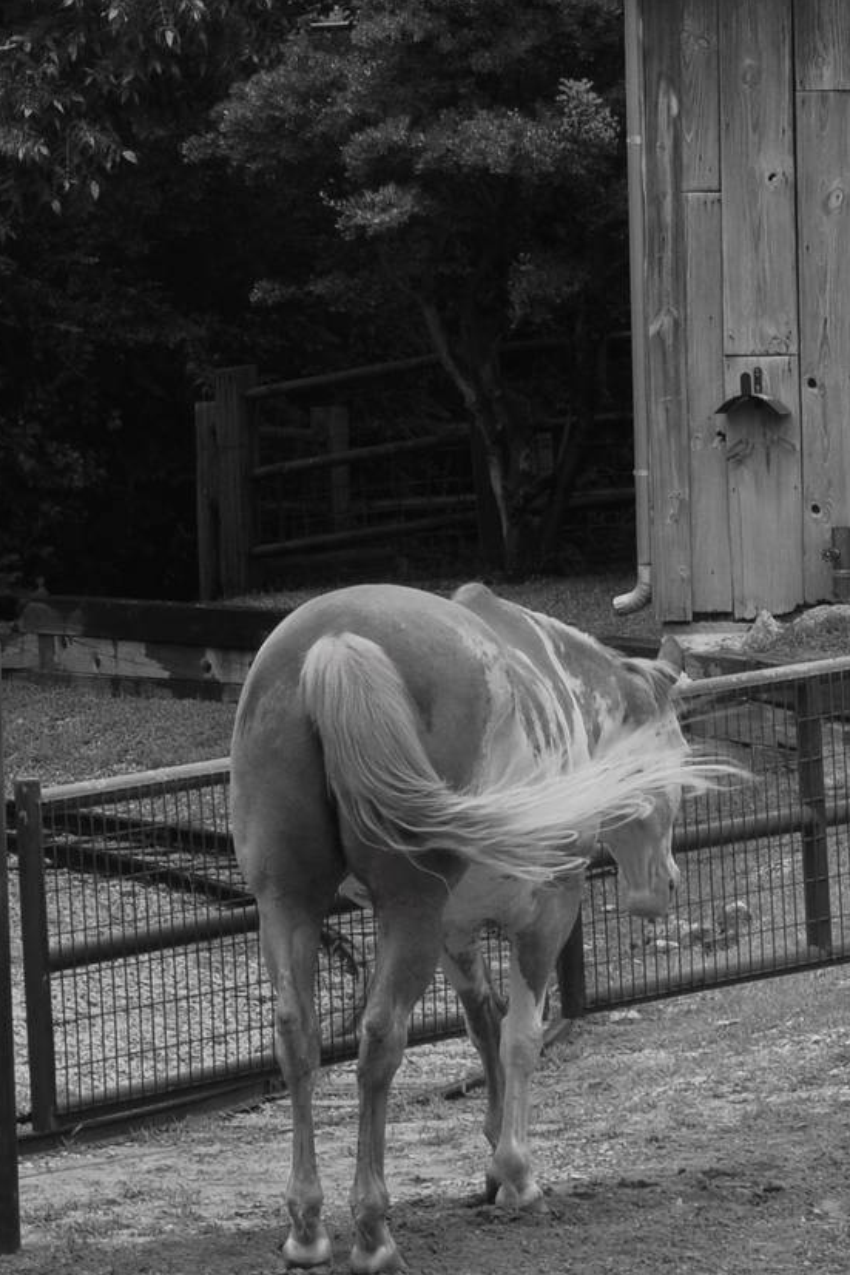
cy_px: 529
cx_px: -97
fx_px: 7186
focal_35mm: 203
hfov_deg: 6.7
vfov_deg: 10.1
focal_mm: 70
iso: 400
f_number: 10
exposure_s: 1/200
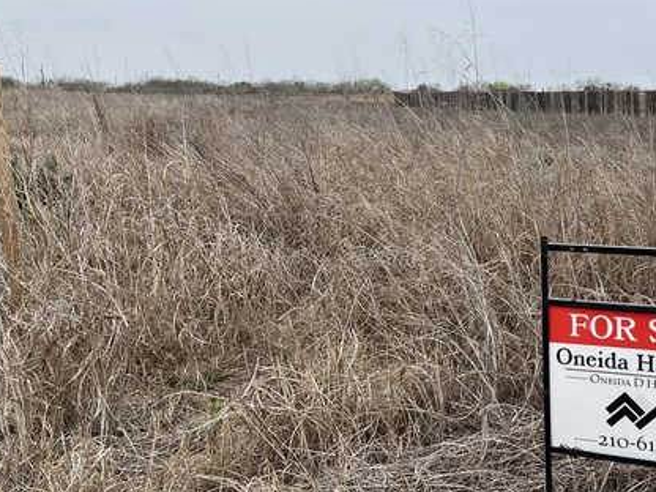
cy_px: 221
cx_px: 483
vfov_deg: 35.9
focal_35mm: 40
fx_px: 758
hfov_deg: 45.4
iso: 50
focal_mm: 5.1
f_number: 1.6
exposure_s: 1/992
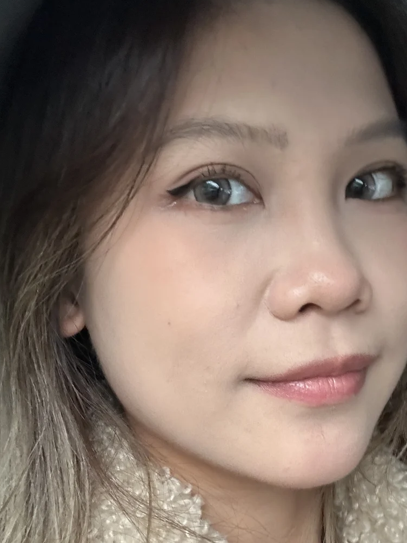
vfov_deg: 43.5
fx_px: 675
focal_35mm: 43
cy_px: 340
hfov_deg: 33.5
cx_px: 232
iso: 250
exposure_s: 1/60
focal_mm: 2.69
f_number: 1.9
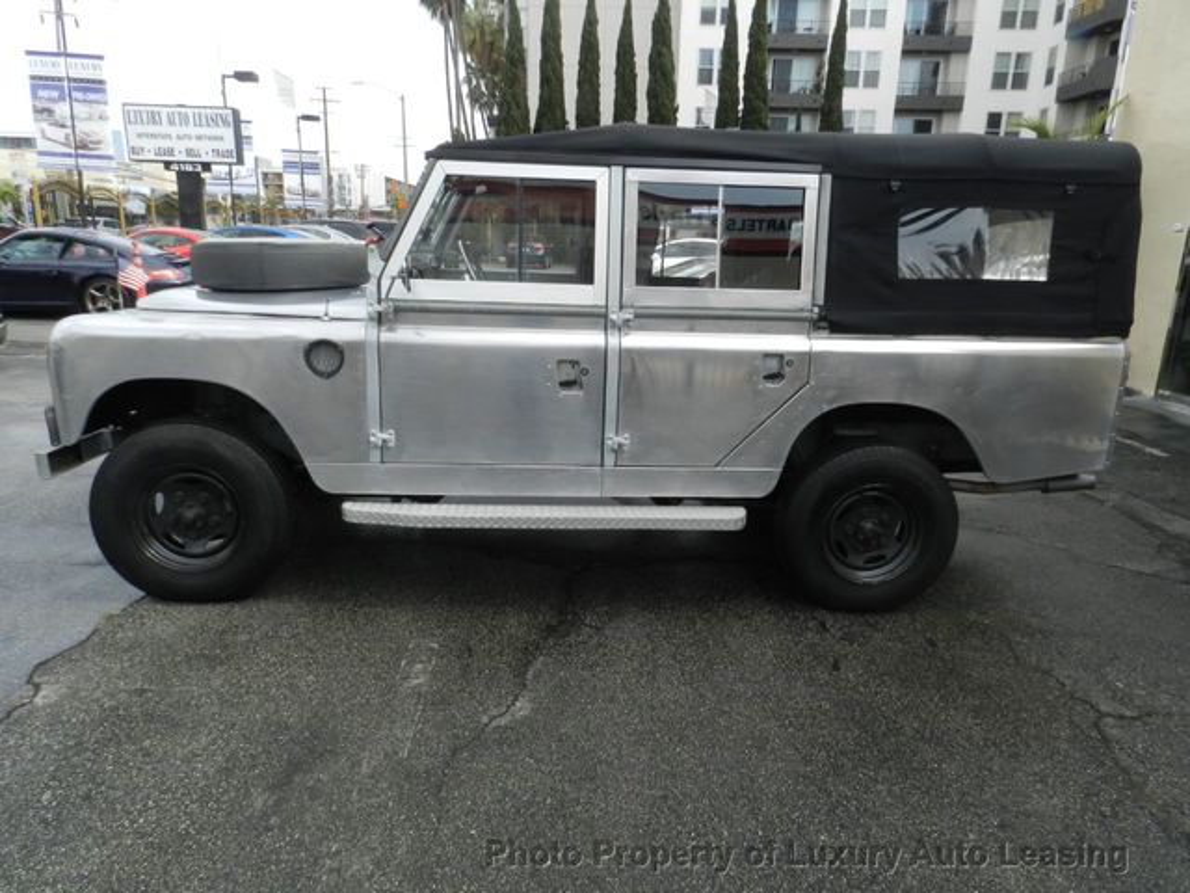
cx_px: 595
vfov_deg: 58.9
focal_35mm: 23
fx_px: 791
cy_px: 446
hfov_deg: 73.9
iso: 160
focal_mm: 4
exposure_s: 1/160
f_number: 8
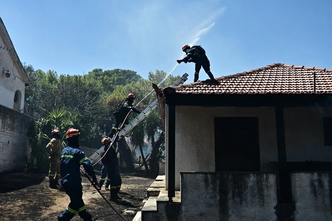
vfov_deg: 36.9
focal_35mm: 36
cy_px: 110
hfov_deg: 53.1
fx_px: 332
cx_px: 166
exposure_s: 1/3200
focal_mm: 24
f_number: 4
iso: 320
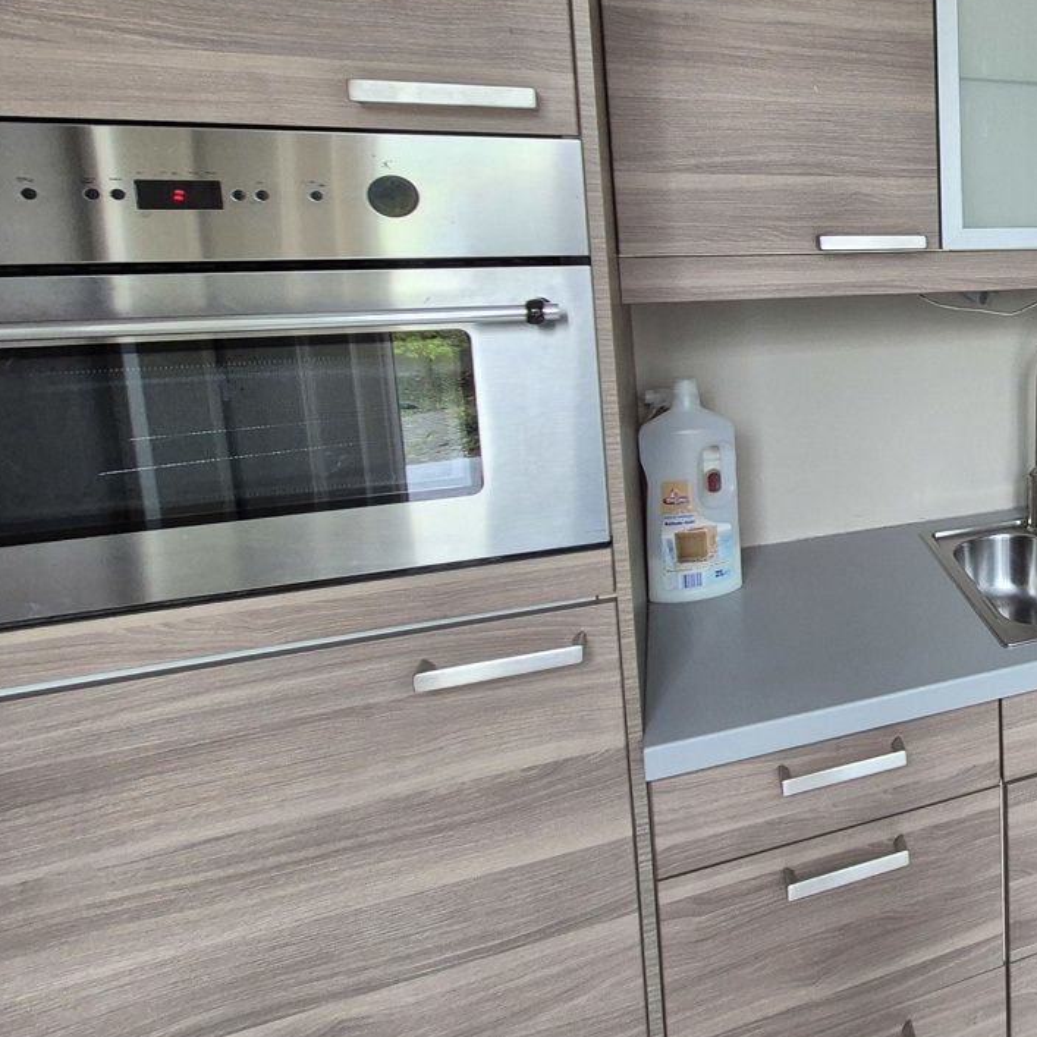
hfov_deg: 44.7
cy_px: 320
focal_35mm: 26
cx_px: 1163
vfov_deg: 59.1
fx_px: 881
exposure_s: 1/50
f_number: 2.2
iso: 125
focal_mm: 2.2
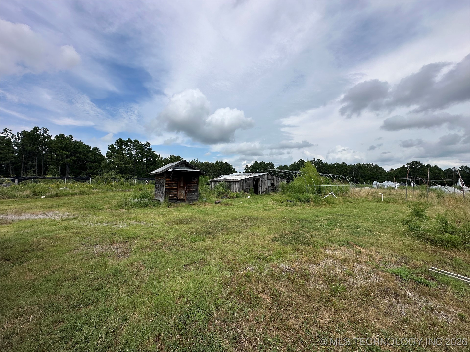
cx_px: 235
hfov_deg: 102.1
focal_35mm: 14
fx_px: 190
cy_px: 176
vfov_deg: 85.7
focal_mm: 2.22
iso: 40
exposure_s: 1/2681
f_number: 2.2
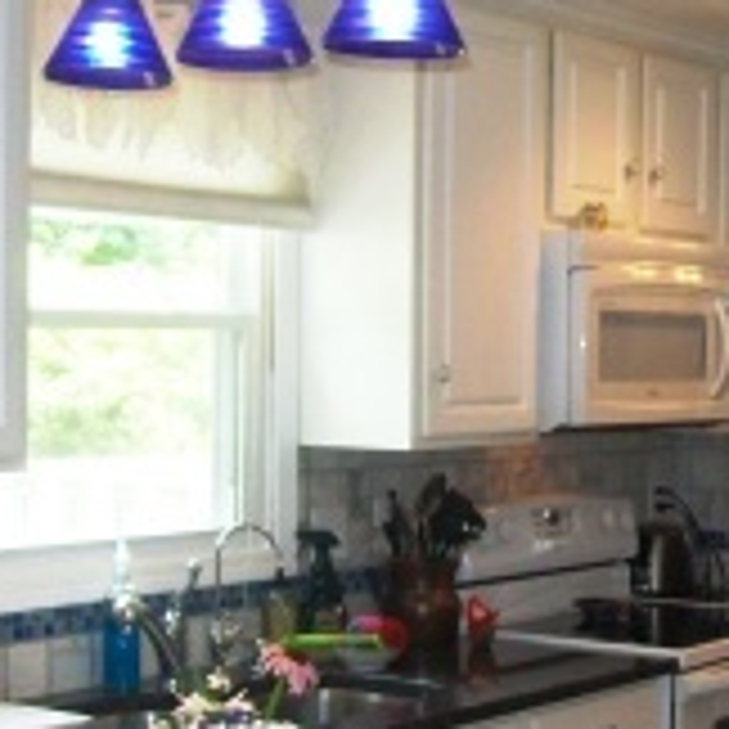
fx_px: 1978
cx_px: 616
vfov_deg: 20.8
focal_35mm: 83
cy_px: 504
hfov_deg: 20.6
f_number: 2.7
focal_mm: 6.1
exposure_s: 1/60
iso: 160
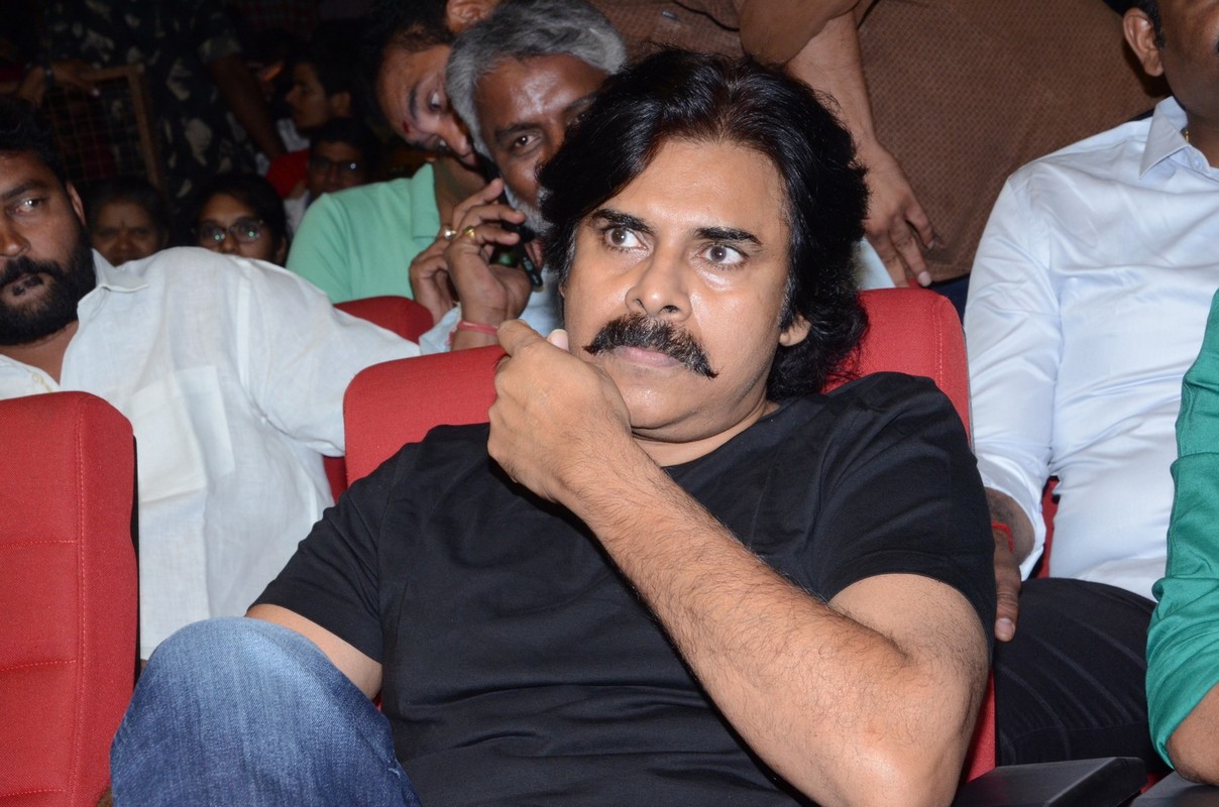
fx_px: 2940
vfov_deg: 15.6
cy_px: 404
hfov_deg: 23.4
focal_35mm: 87
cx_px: 610
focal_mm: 58
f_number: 13
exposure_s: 1/125
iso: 1250
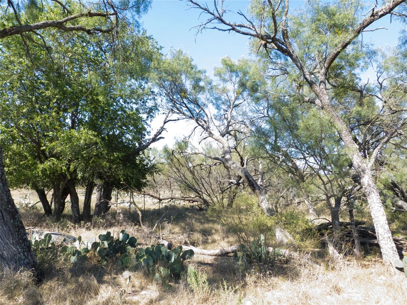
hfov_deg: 69.4
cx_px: 204
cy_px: 152
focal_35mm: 25
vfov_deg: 54.9
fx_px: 294
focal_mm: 4.5
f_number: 4
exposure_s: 1/125
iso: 100
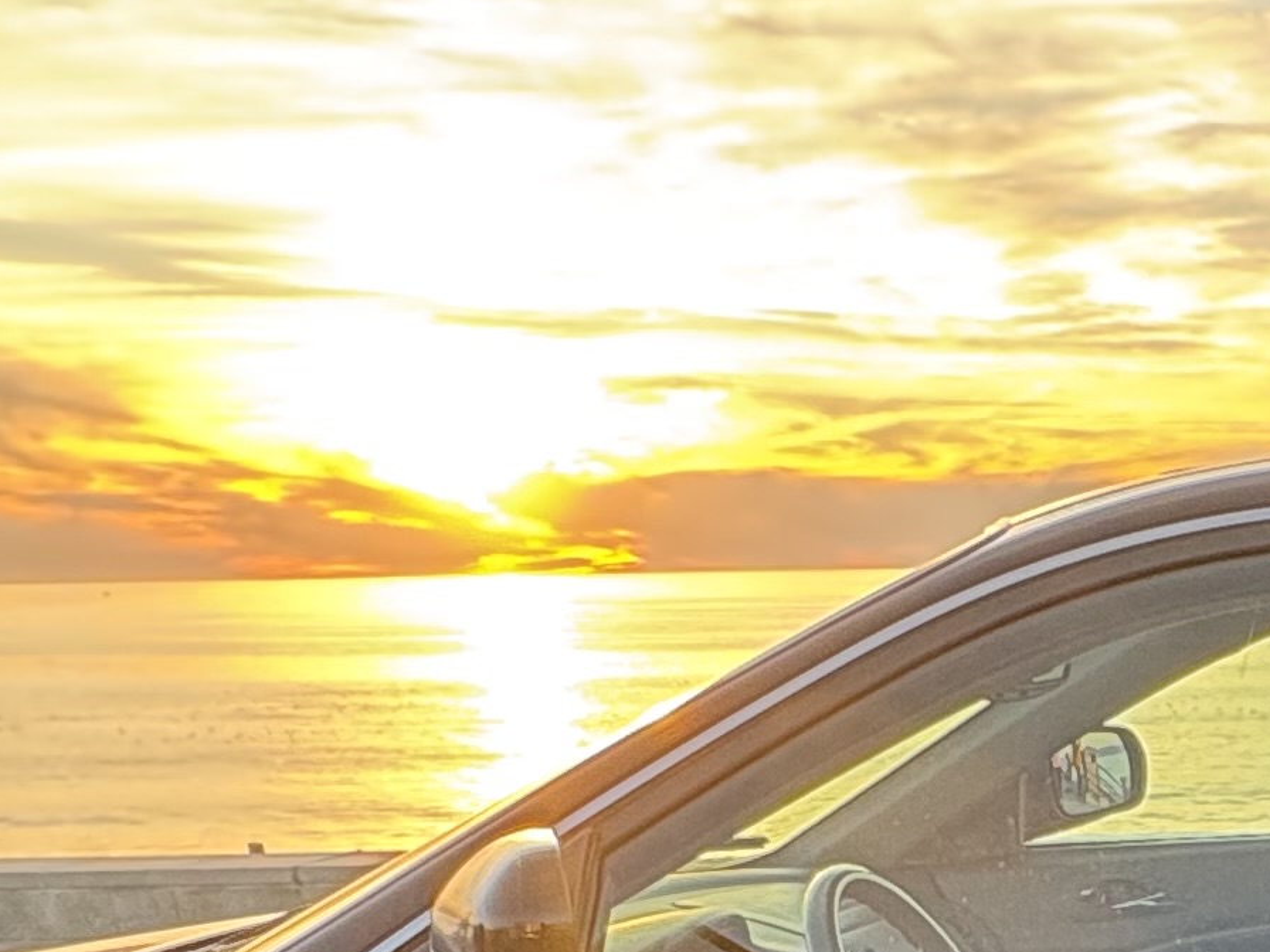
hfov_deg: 26.5
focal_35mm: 63
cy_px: 1472
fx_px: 2311
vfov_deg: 19.8
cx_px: 1605
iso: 200
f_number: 2.2
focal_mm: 2.22
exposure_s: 1/99
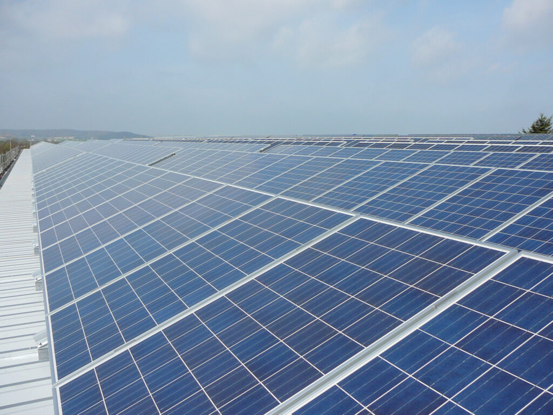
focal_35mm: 35
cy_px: 208
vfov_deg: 40.7
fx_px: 559
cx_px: 276
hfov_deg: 52.6
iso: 80
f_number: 5
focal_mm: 5.2
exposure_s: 1/640
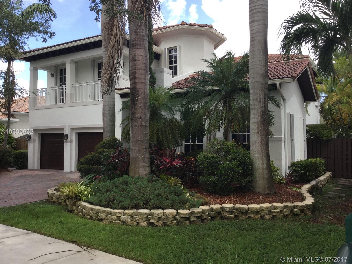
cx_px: 176
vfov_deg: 45.4
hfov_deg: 58.4
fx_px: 315
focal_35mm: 31
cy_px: 132
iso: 25
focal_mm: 3.3
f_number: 2.4
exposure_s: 1/348
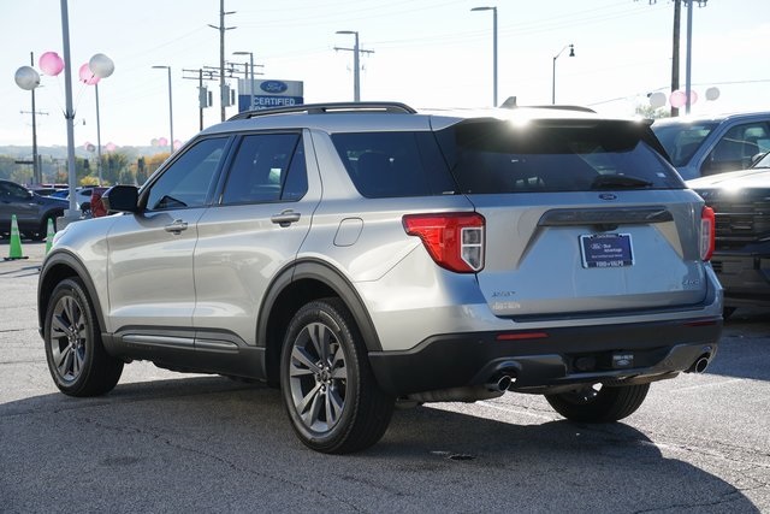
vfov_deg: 18.7
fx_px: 1562
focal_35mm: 73
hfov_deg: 27.7
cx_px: 385
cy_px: 257
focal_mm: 73
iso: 100
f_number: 9
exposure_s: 1/125
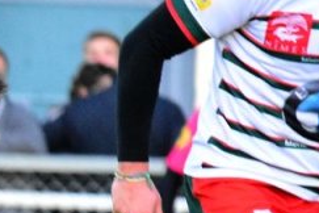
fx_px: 12316
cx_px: -249
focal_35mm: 1390
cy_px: 238
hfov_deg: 1.5
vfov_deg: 1.0
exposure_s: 1/1600
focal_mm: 220
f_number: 6.3
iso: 2500
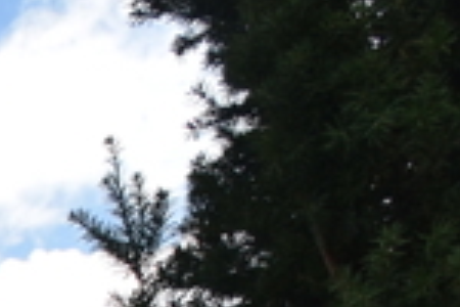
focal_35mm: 120
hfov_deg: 12.2
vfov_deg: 7.9
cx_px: -748
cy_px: 1188
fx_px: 1533
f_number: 4.5
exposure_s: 1/250
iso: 100
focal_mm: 10
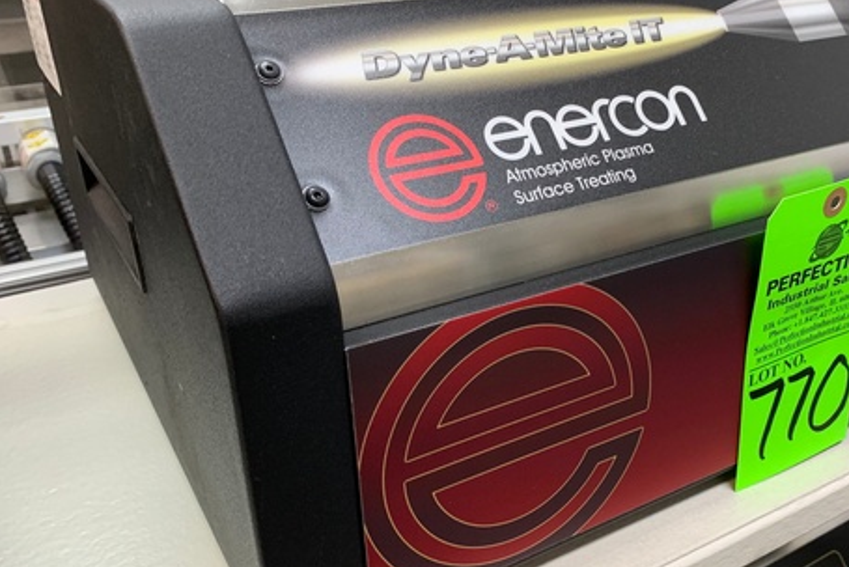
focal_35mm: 38
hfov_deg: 49.8
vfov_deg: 35.1
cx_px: 565
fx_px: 897
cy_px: 291
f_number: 1.8
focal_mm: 4.25
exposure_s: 1/60
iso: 100
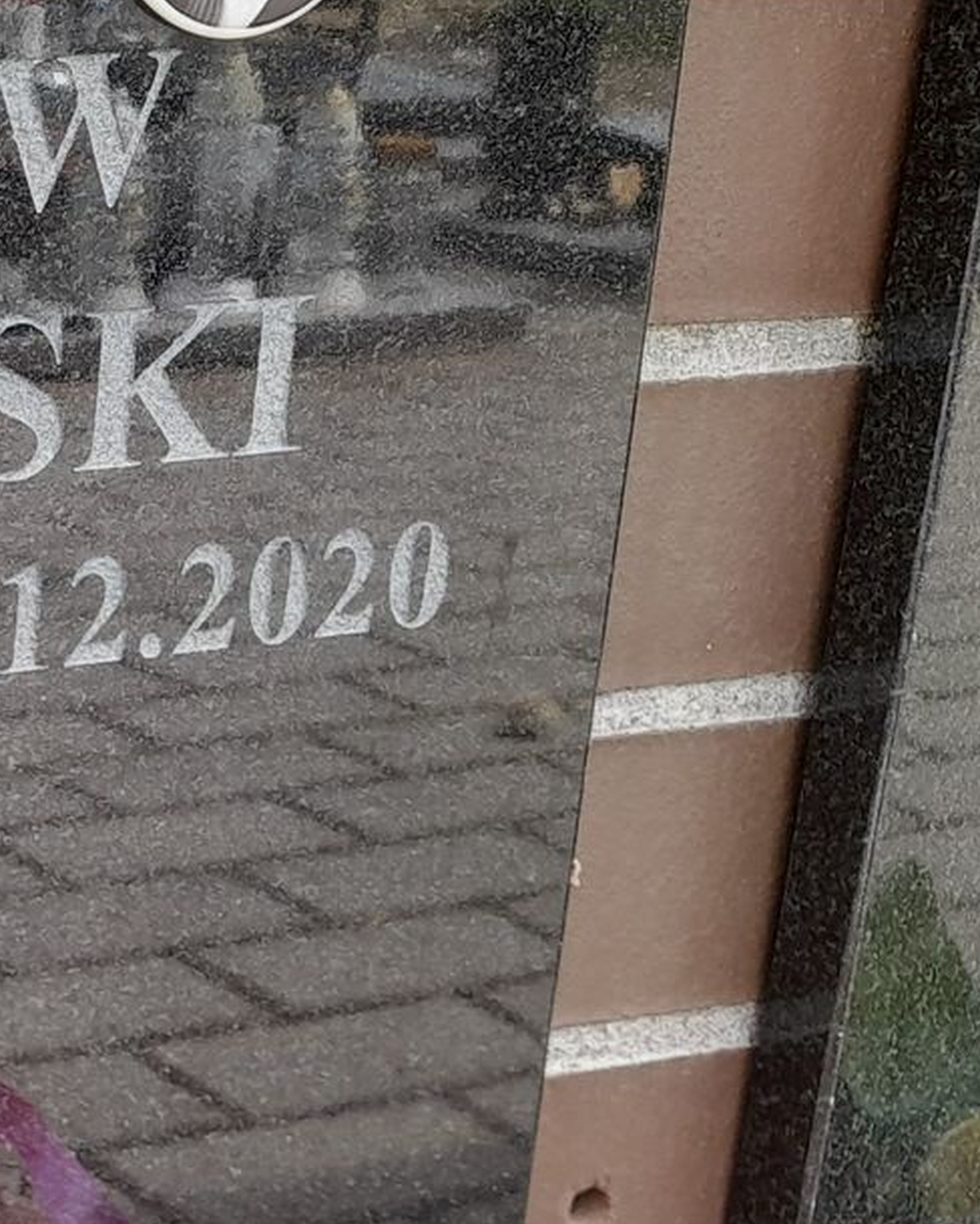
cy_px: 779
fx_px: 2900
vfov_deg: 23.8
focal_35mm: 80
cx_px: -819
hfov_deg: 16.0
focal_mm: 4.6
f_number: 2
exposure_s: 1/100
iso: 40
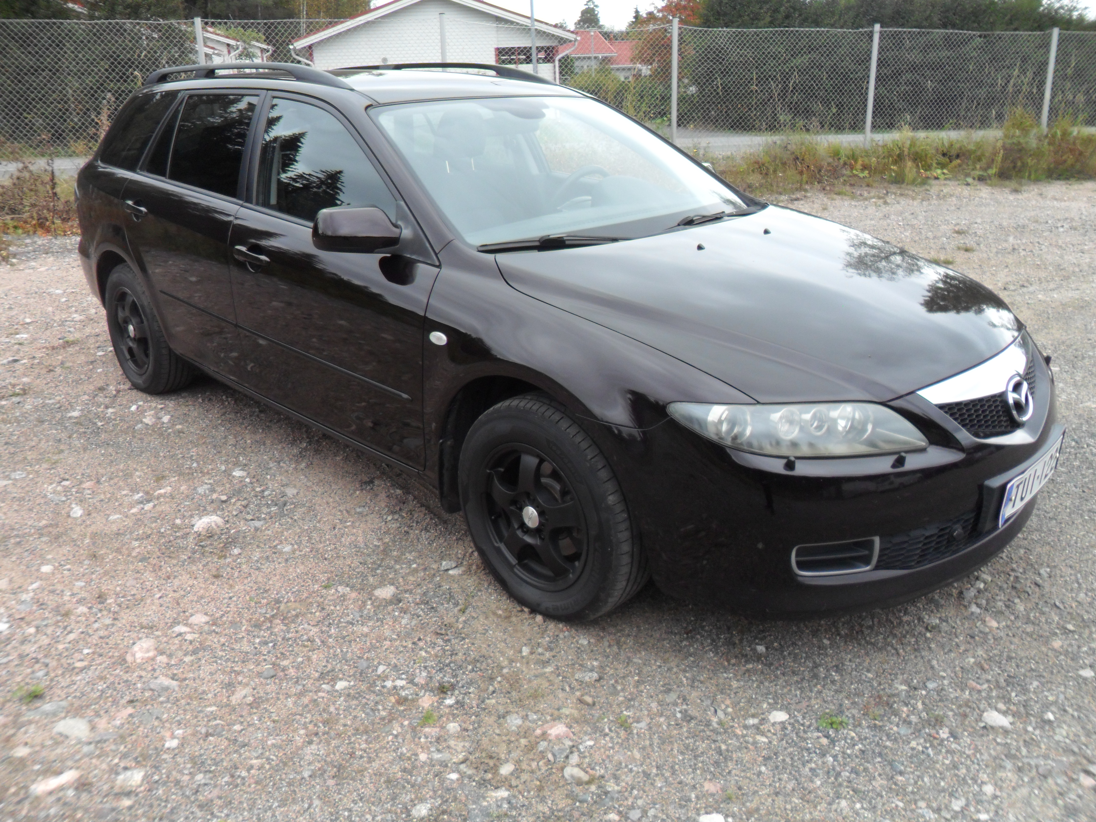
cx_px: 548
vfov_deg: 51.4
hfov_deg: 65.3
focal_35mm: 27
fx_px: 855
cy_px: 411
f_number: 3.5
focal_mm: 4.9
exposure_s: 1/180
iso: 80
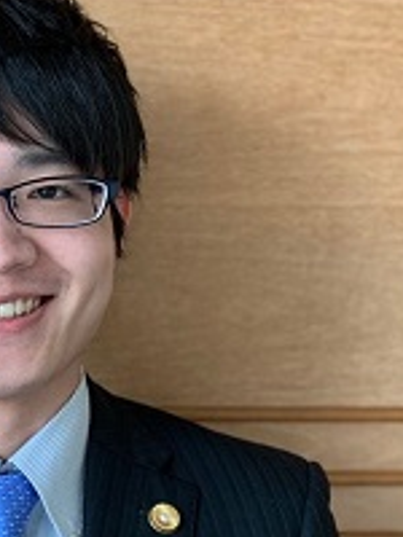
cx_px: -9
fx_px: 916
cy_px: 333
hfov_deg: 23.7
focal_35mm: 59
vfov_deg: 32.6
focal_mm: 4.25
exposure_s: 1/80
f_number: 1.8
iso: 100
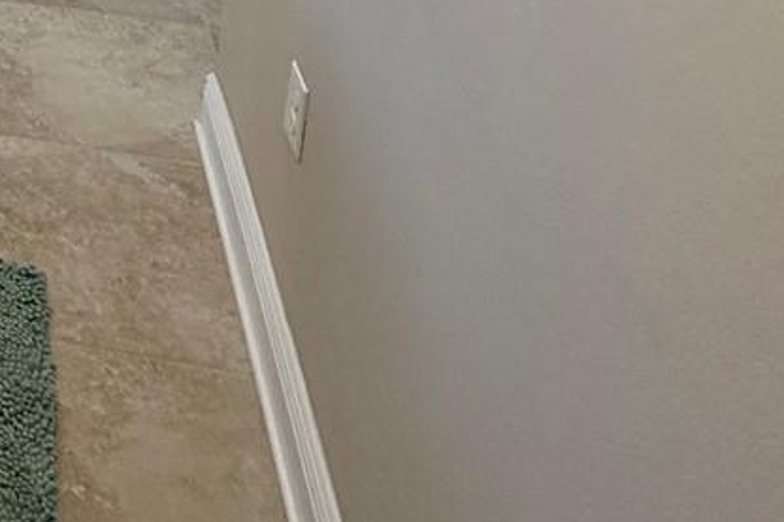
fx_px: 1219
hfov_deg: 27.6
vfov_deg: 18.7
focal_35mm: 56
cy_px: -416
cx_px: -315
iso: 160
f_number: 2.2
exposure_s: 1/120
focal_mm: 2.22
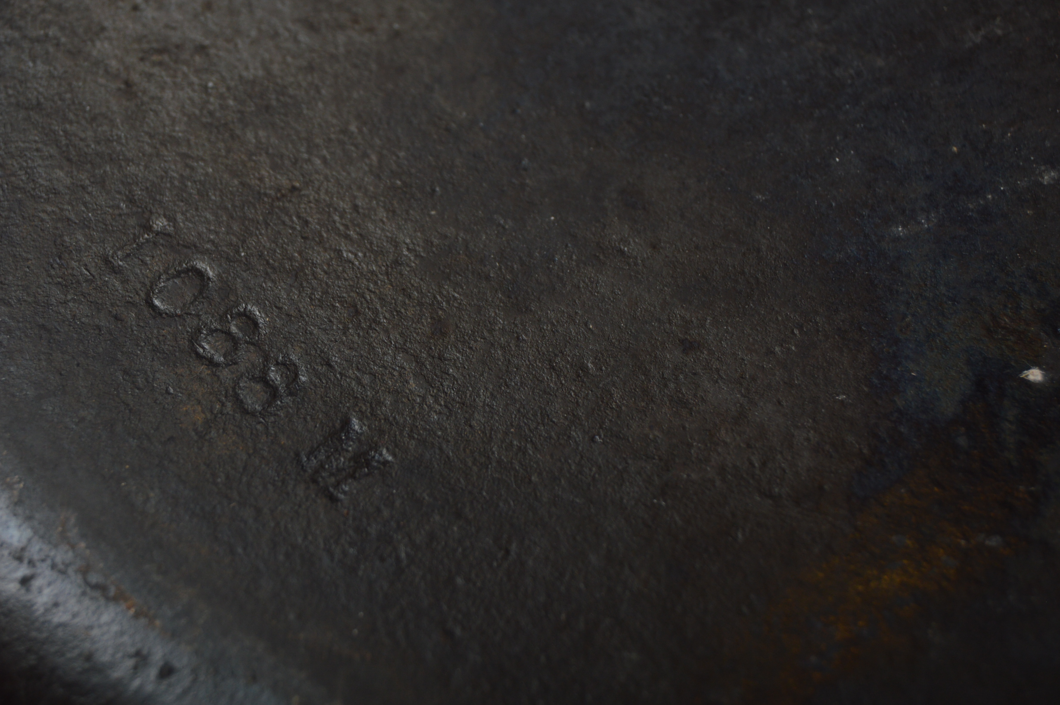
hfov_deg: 23.1
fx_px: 2589
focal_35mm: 88
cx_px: 417
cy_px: 288
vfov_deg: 15.5
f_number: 5.3
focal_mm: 48
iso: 200
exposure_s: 1/200
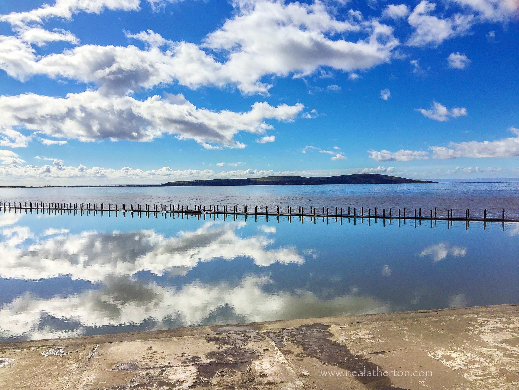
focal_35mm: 29
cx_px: 260
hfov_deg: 61.7
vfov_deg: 48.2
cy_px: 195
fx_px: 435
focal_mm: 4.15
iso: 32
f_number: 2.2
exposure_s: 1/8000
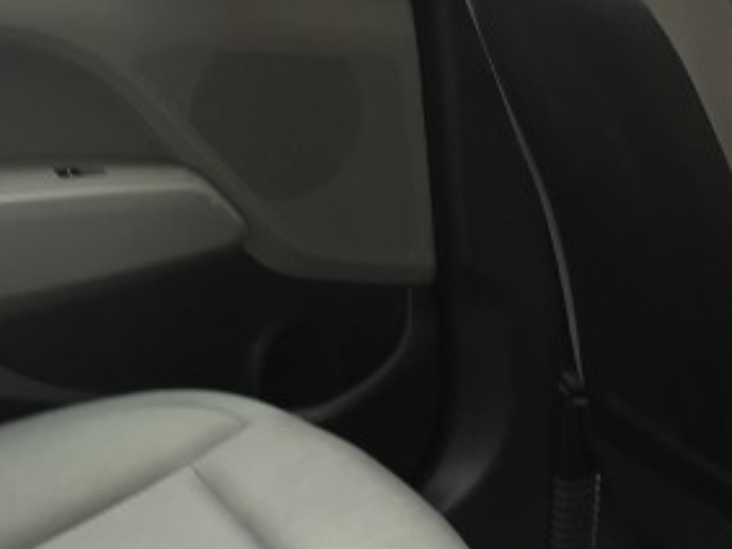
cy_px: 536
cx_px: 724
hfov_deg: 18.3
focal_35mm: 105
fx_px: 2219
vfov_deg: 13.9
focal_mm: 4.15
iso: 25
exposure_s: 1/60
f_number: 2.2
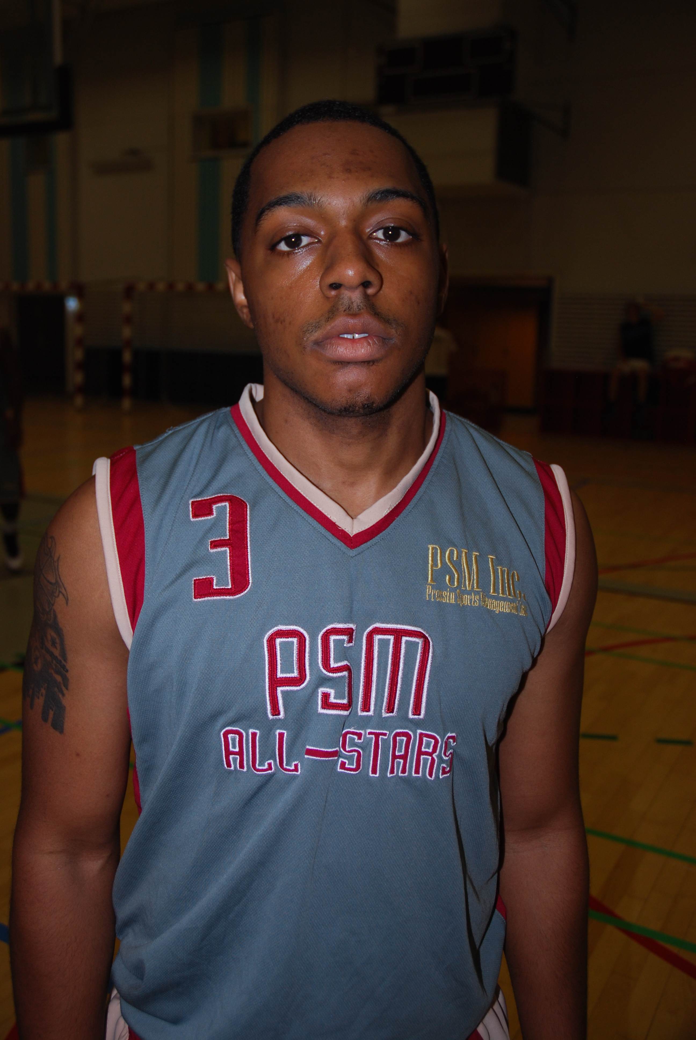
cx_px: 348
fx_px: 1041
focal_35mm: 36
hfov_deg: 37.0
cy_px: 520
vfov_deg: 53.1
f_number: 3.8
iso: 200
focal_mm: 24
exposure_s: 1/60
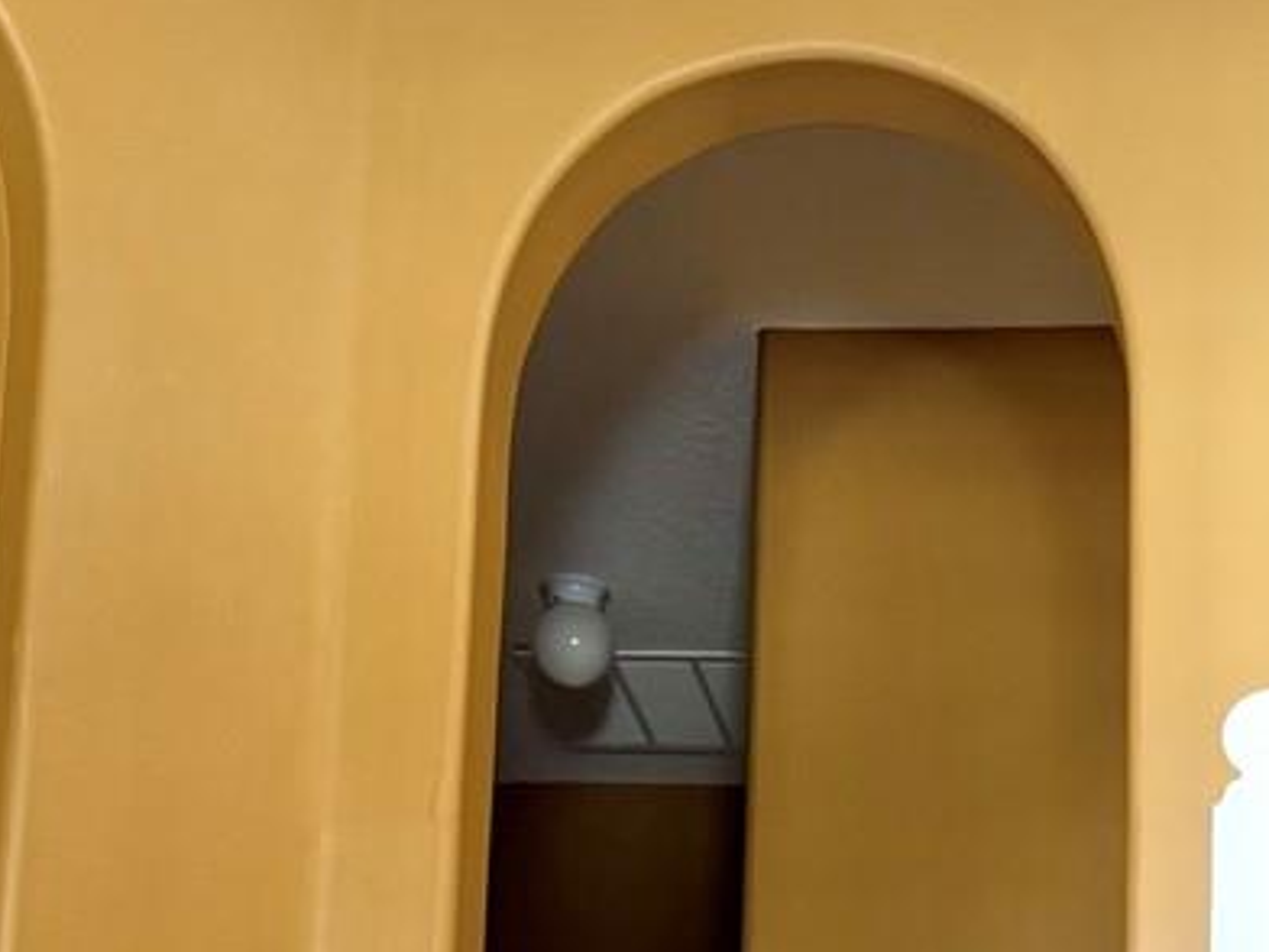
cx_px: 1201
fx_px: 3593
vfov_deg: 14.4
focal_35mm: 98
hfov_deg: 19.6
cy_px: 1298
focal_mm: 6.76
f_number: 1.78
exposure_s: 1/60
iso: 160
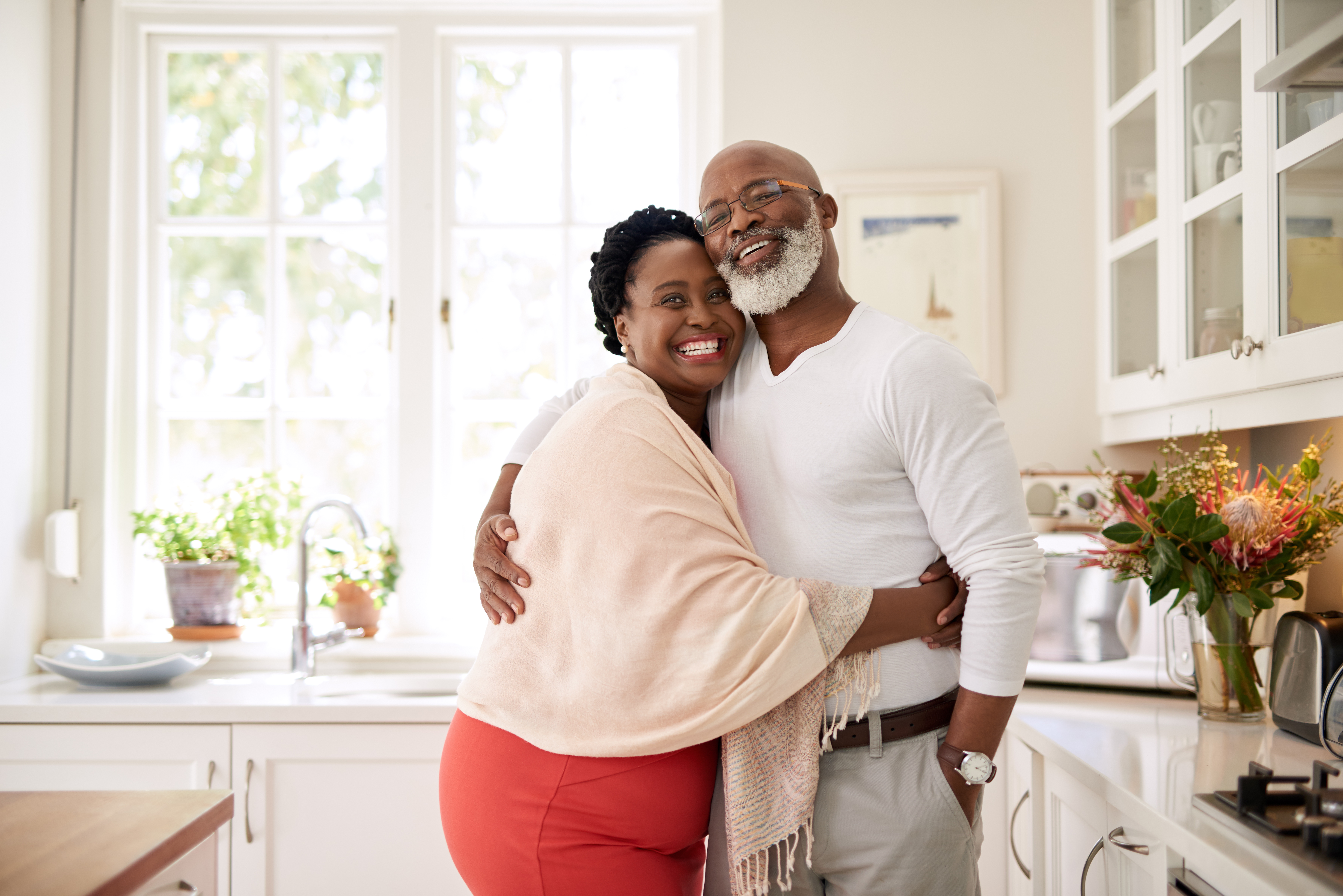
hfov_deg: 39.6
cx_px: 672
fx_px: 1866
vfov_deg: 27.0
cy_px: 448
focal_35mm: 50
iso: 200
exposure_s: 1/320
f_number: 1.6
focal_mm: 50
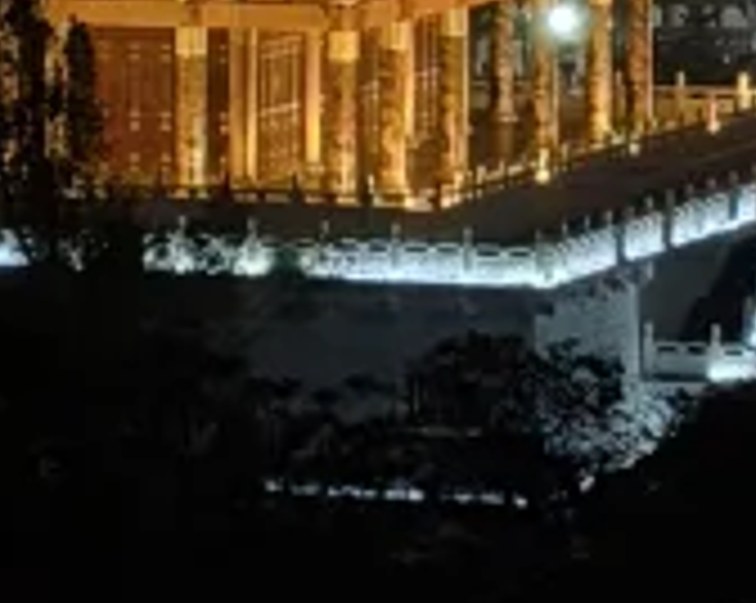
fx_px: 8984
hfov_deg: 4.8
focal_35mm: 402
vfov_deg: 3.8
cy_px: -441
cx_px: 320
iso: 500
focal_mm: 6.76
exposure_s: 1/33
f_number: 1.78
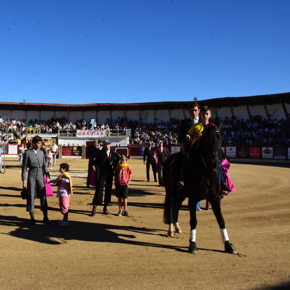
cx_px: 72
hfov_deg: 40.1
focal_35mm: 41
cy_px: 144
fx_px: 385
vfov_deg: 41.3
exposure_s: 1/1250
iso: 2000
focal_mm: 21
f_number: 18
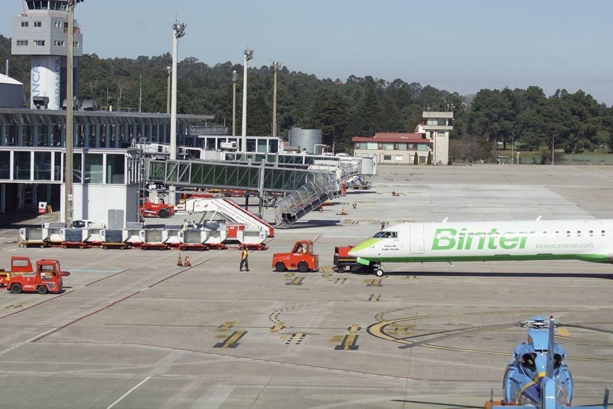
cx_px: 306
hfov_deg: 18.2
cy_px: 204
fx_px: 1916
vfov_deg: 12.2
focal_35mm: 112
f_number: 8
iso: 100
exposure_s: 1/400
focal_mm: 75
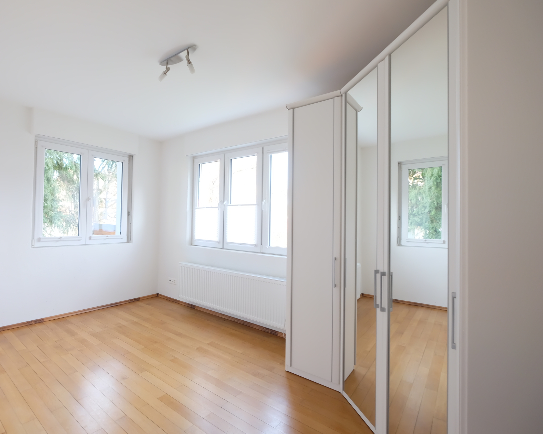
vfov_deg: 77.0
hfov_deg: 88.5
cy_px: 217
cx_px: 218
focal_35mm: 17
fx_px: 273
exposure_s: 1/30
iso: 640
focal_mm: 10
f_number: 4
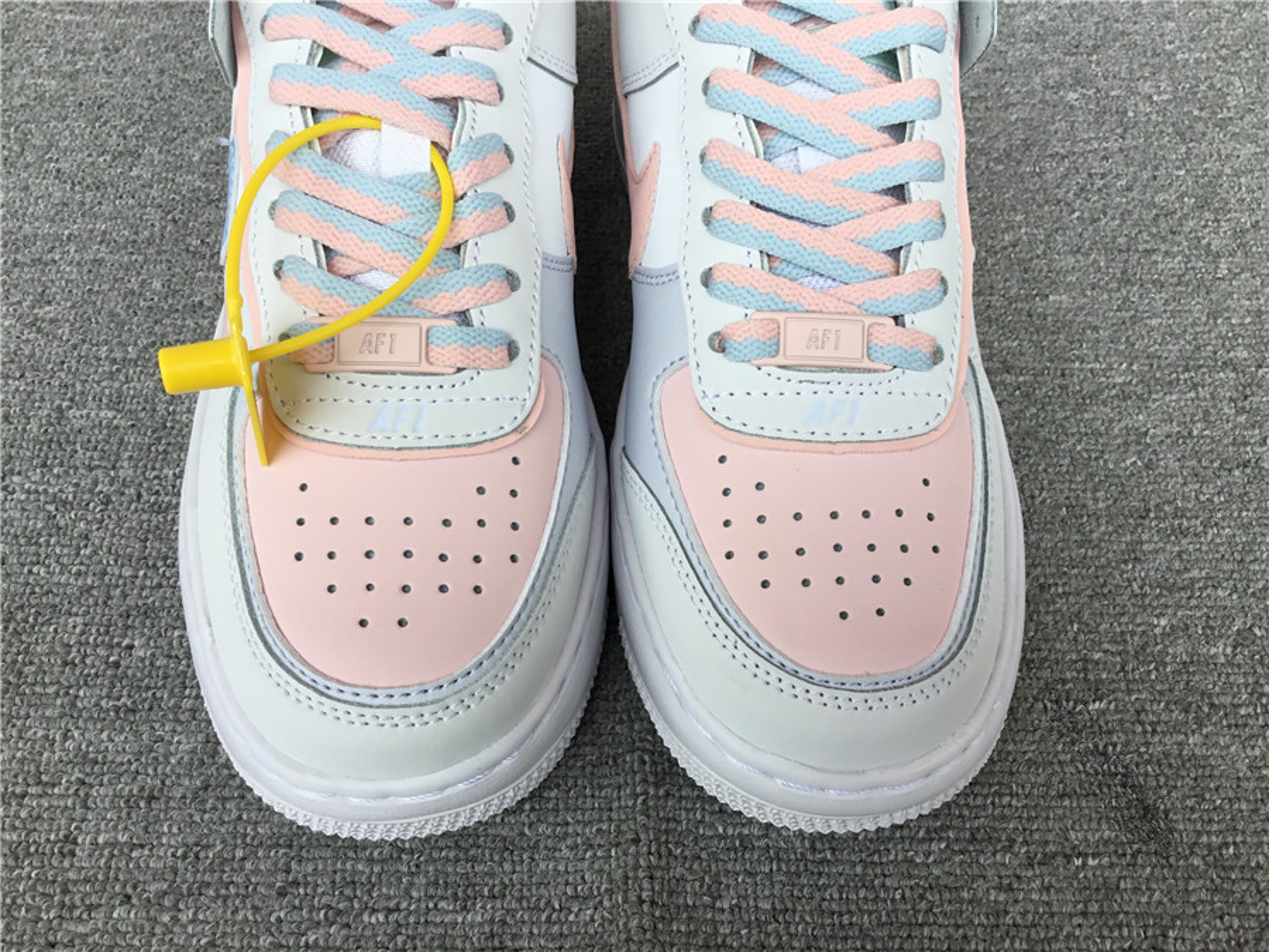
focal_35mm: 31
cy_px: 476
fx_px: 1136
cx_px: 634
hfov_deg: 58.4
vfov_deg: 45.4
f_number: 2.4
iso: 25
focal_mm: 3.3
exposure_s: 1/251
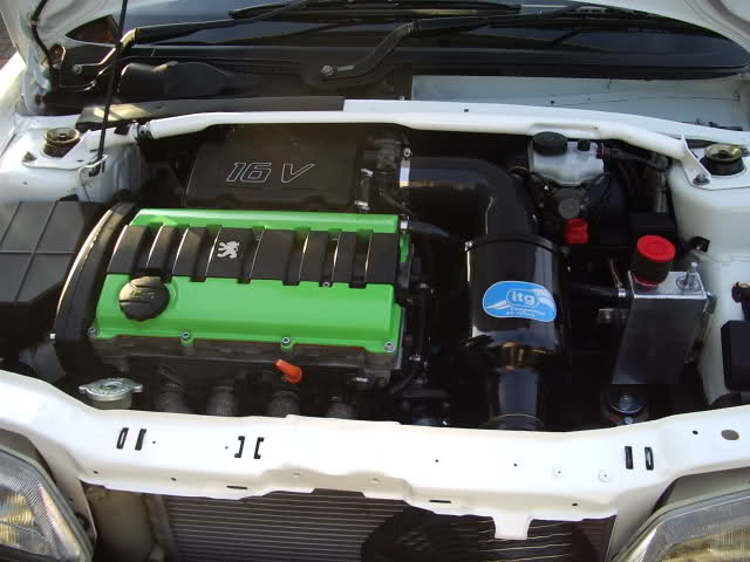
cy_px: 281
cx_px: 375
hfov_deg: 49.0
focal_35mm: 38
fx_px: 823
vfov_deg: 37.7
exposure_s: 1/100
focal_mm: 5.8
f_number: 2.6
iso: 50
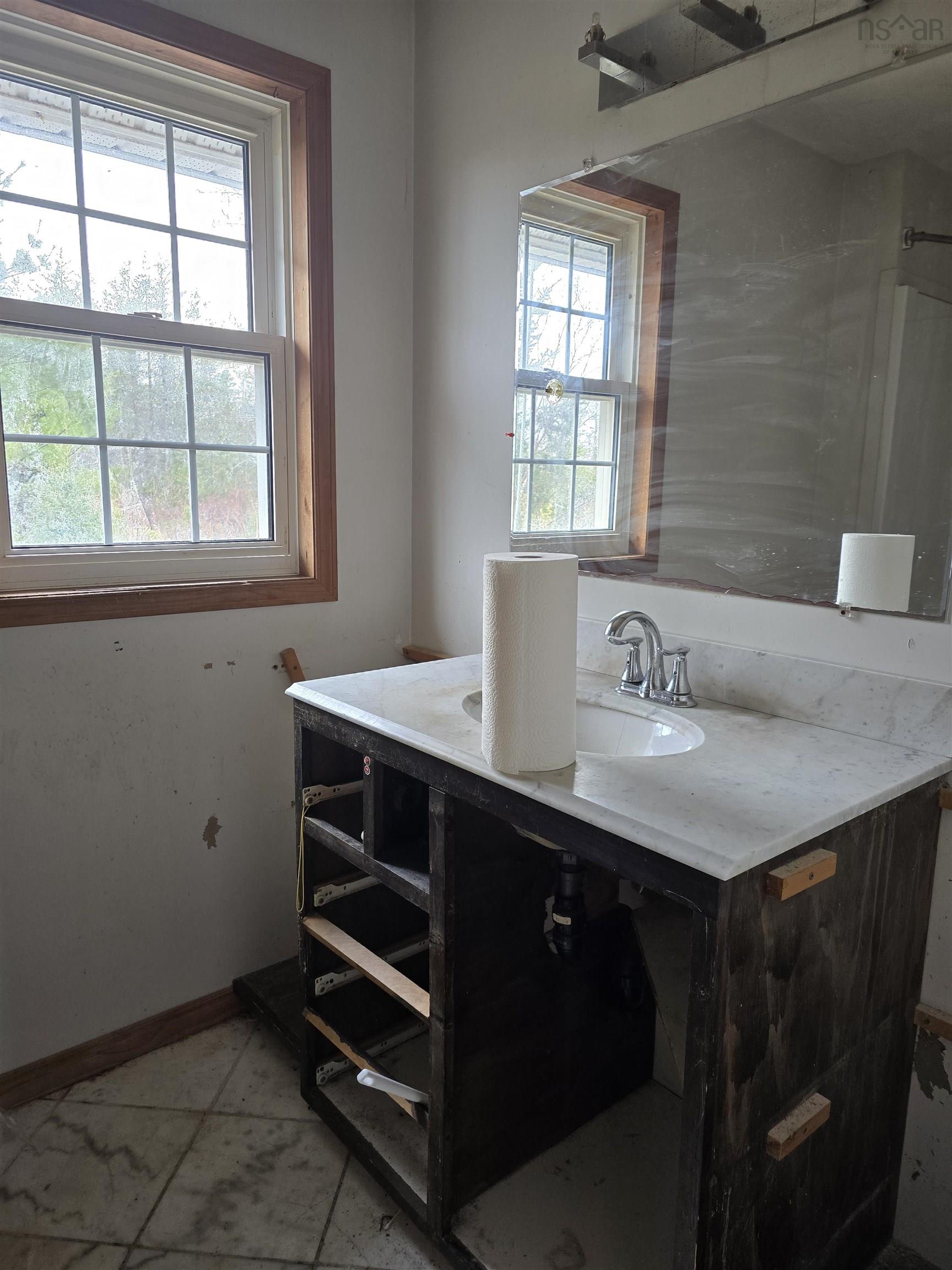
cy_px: 635
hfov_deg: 58.9
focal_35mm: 23
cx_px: 476
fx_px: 843
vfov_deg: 73.9
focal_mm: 6.3
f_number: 1.7
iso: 160
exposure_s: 1/180
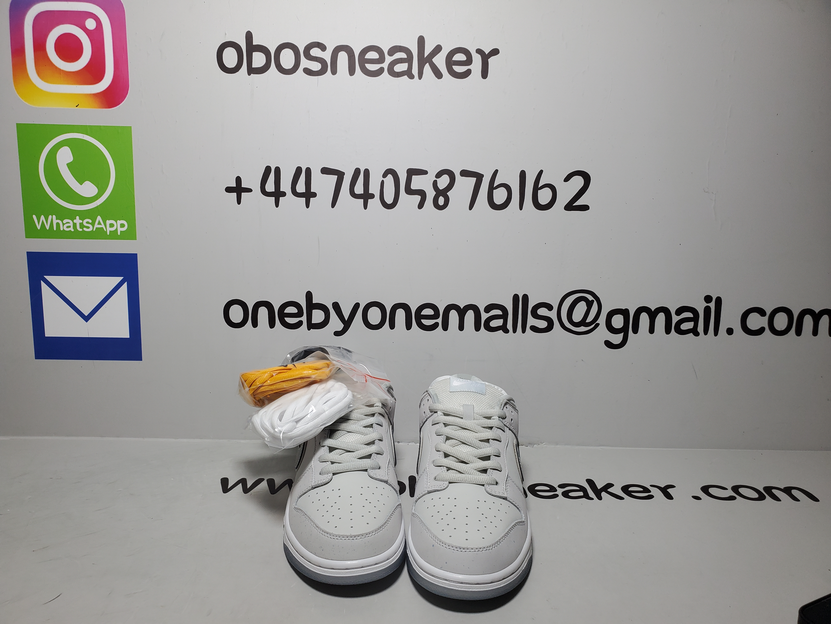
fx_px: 624
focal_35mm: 26
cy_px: 312
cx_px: 416
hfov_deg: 67.3
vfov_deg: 53.1
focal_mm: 4.3
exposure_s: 1/284
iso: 50
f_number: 2.4
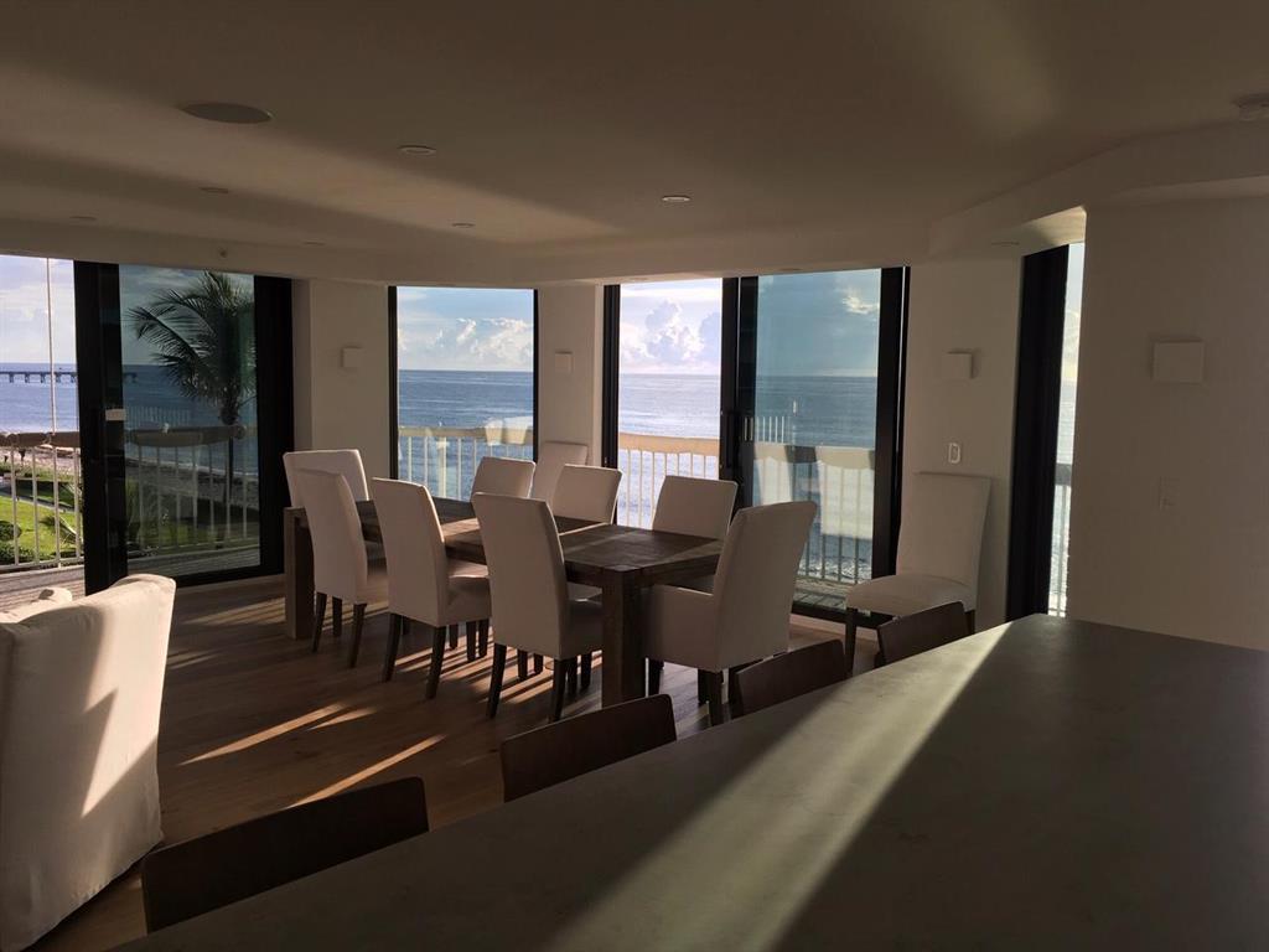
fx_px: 1063
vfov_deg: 48.2
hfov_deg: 61.7
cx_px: 634
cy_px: 476
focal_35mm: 29
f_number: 2.2
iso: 25
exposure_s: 1/646
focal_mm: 4.15
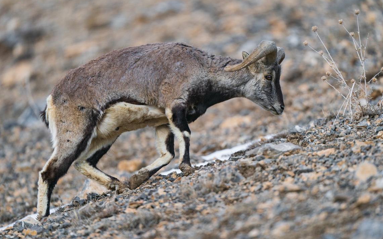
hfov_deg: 3.4
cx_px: 191
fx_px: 6399
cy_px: 115
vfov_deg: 2.1
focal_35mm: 613
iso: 1000
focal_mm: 600
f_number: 4
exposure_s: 1/640
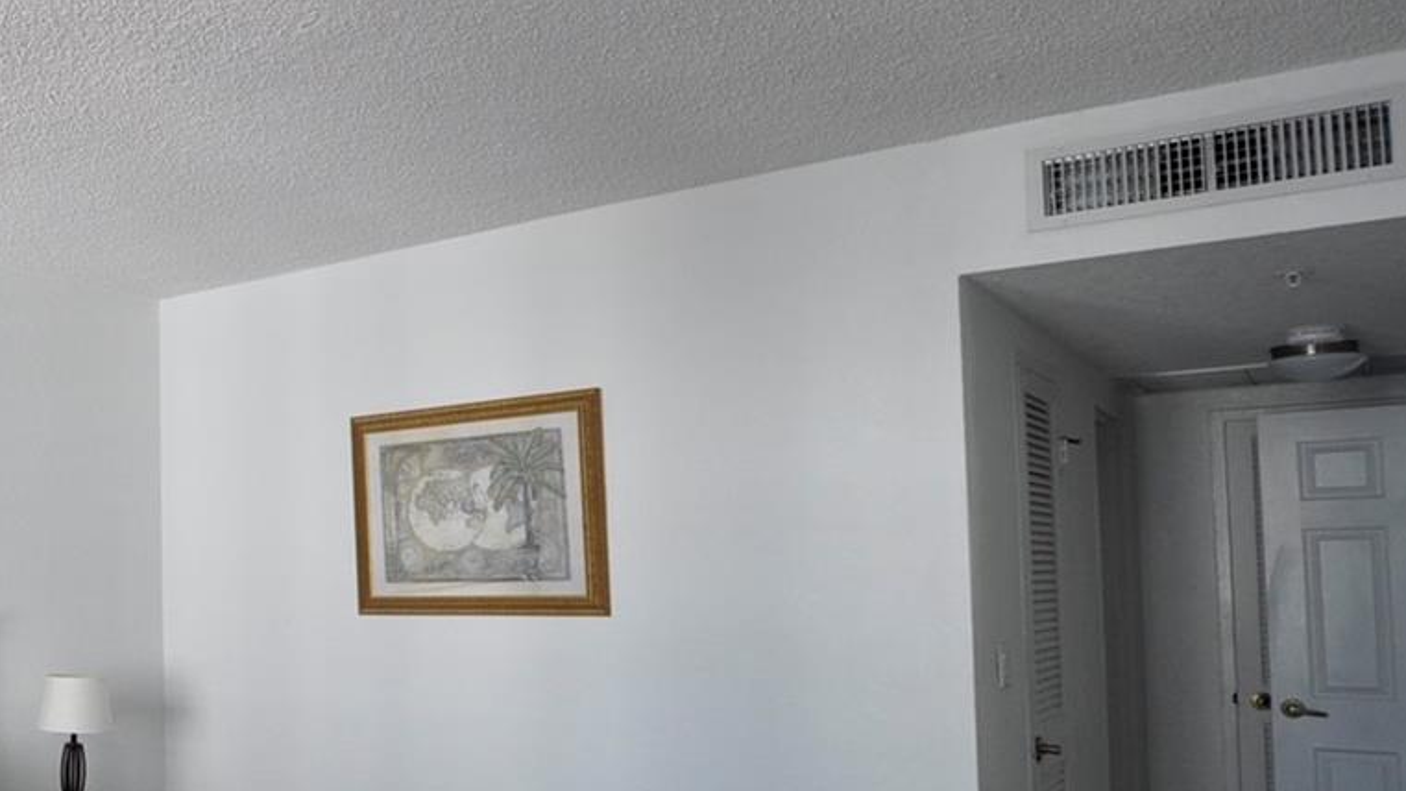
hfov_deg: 48.4
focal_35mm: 33
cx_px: -15
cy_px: 506
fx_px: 1230
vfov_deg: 35.4
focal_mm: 10
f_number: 4.5
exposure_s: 1/80
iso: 400
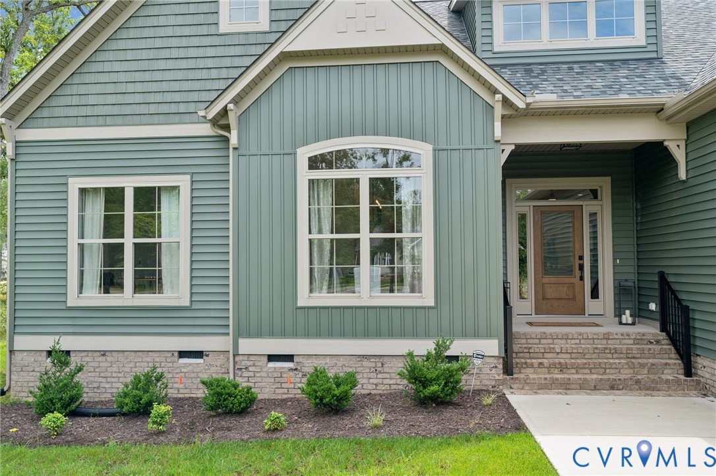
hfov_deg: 62.0
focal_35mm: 30
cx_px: 358
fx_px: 596
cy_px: 238
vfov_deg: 43.6
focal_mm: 30
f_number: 6.3
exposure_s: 1/200
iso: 250
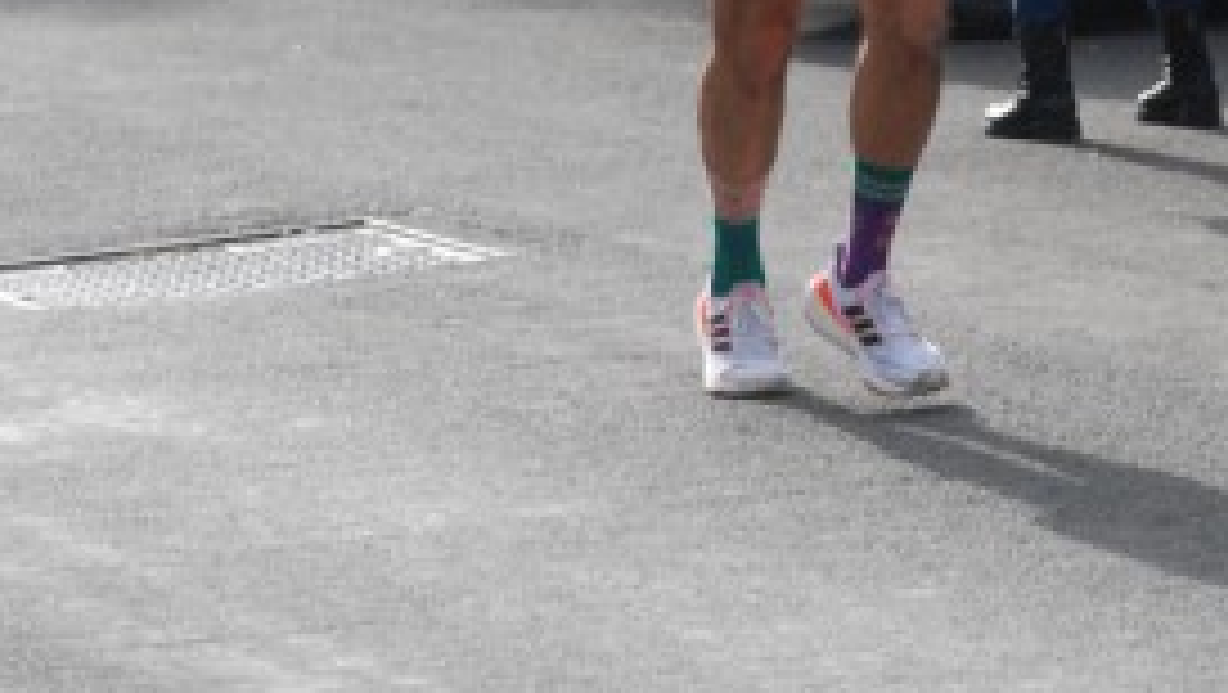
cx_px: 884
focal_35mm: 277
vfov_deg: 4.4
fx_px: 9026
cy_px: 27
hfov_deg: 7.8
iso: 1000
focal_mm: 80
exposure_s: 1/1250
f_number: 5.6
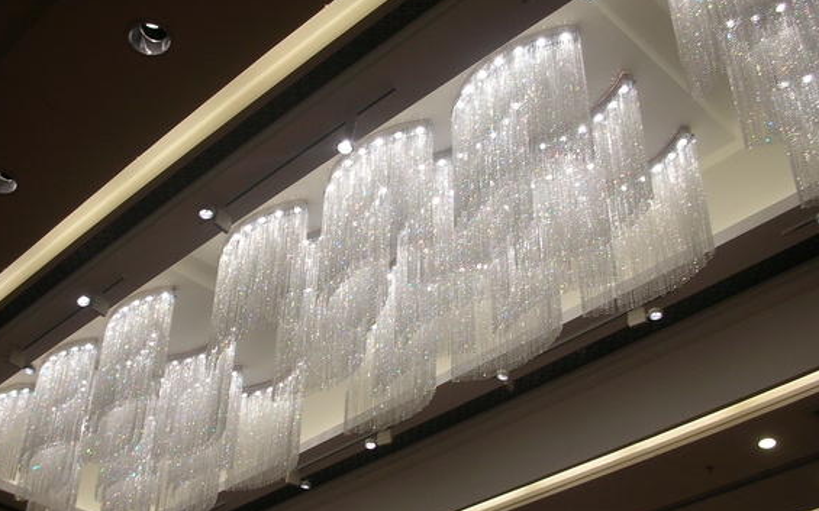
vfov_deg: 27.9
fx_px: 1027
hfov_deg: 43.4
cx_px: 352
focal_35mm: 46
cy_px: 316
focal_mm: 5.8
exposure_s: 1/31.6
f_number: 3
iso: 50
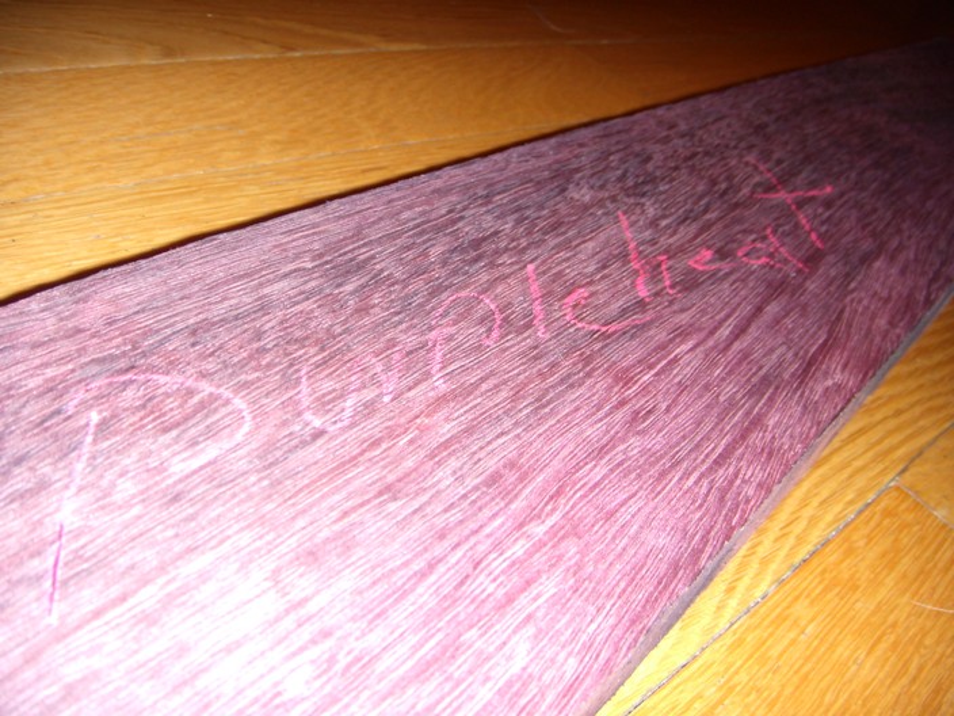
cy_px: 358
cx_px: 477
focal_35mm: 38
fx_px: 1047
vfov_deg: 37.7
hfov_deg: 49.0
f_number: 3.5
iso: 64
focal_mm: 6.4
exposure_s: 1/60.2
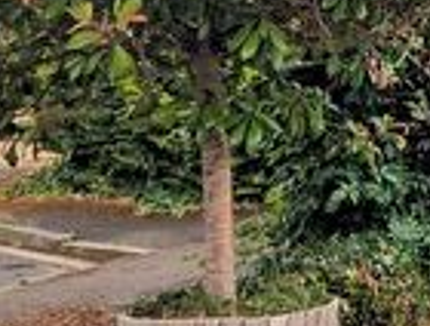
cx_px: 786
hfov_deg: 14.4
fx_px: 1483
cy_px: -29
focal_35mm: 119
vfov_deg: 12.3
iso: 46
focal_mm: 6.81
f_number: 1.85
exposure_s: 1/1715
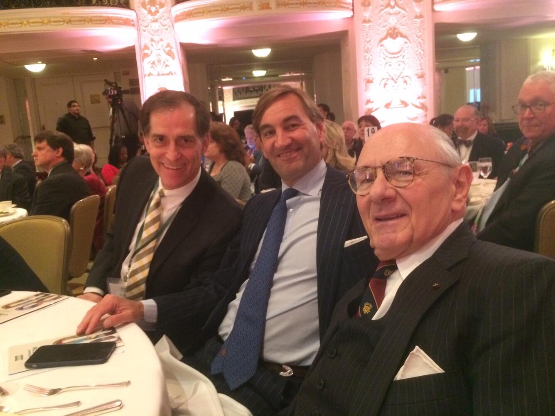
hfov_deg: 61.7
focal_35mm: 29
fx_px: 465
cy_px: 208
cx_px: 278
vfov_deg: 48.2
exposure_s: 1/15
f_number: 2.2
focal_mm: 4.15
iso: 500
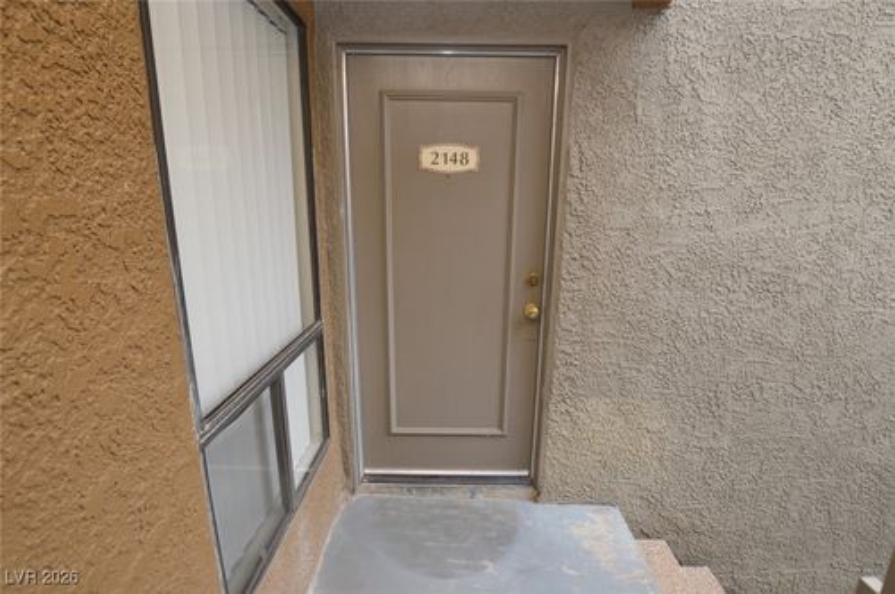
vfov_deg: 77.2
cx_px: 448
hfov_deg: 100.5
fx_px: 372
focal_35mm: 15
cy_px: 297
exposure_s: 1/125
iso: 400
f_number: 5.6
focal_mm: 10
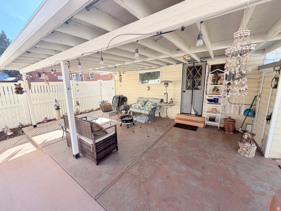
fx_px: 114
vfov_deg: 85.7
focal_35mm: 14
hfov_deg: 102.1
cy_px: 106
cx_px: 140
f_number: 2.2
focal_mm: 2.22
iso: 50
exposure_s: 1/398
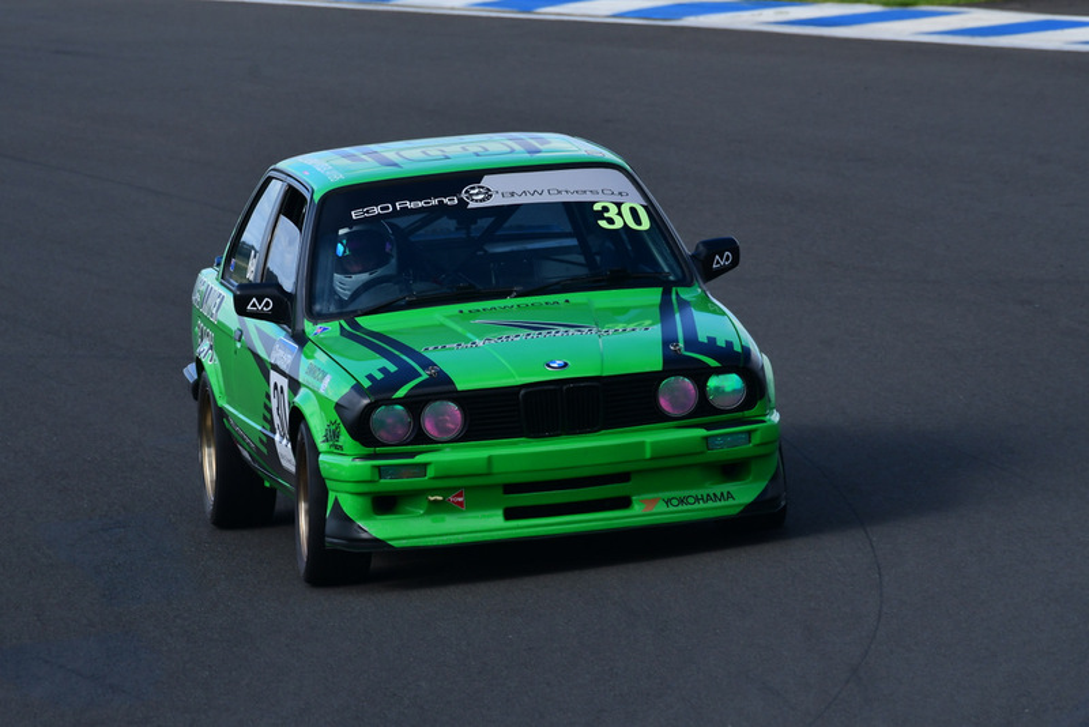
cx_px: 544
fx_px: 18609
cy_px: 364
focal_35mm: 615
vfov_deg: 2.2
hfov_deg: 3.4
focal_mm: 410
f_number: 9
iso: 400
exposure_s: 1/640
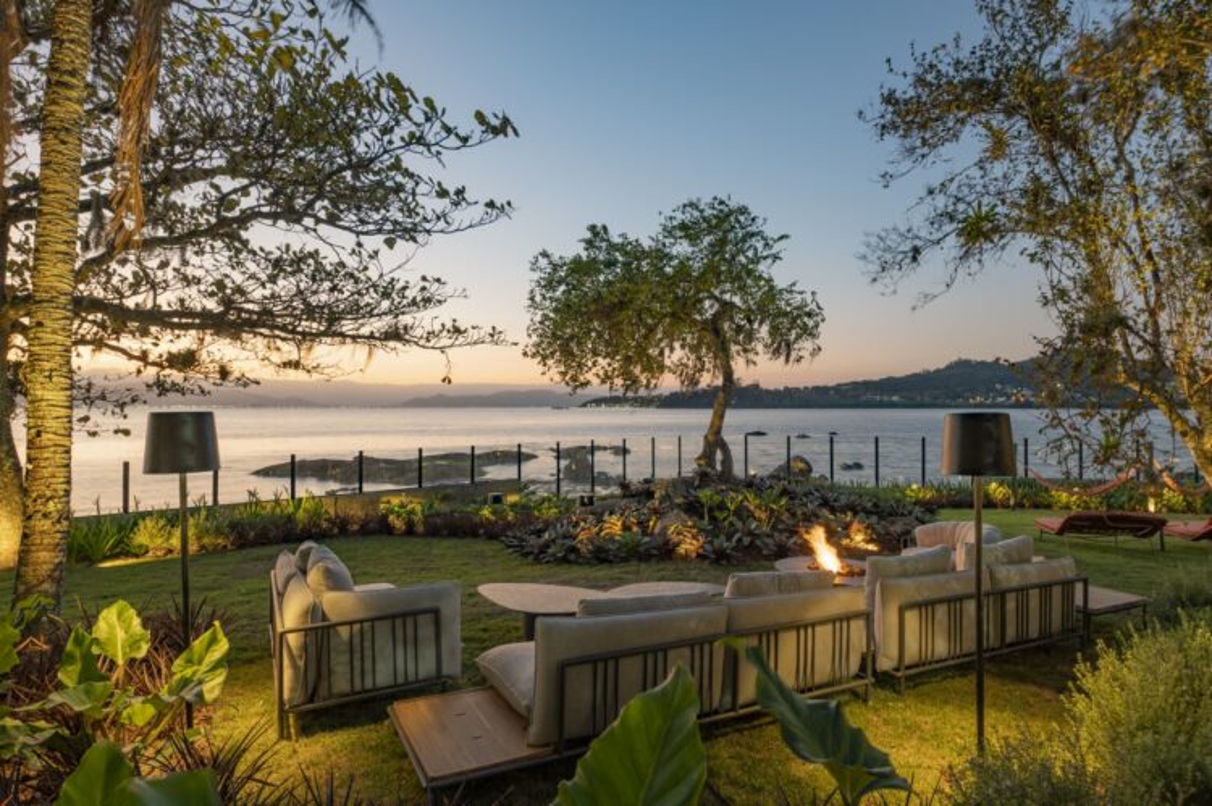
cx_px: 606
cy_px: 403
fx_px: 639
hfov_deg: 86.9
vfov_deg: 64.5
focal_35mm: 19
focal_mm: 19
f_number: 6.7
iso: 50
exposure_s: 1
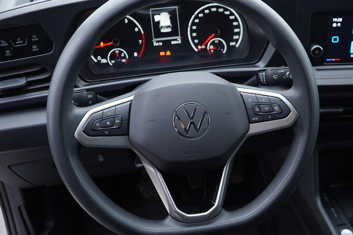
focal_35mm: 47
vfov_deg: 28.5
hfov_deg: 41.7
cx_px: 216
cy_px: 89
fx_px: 461
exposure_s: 1/40
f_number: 2.8
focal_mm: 24
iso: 320
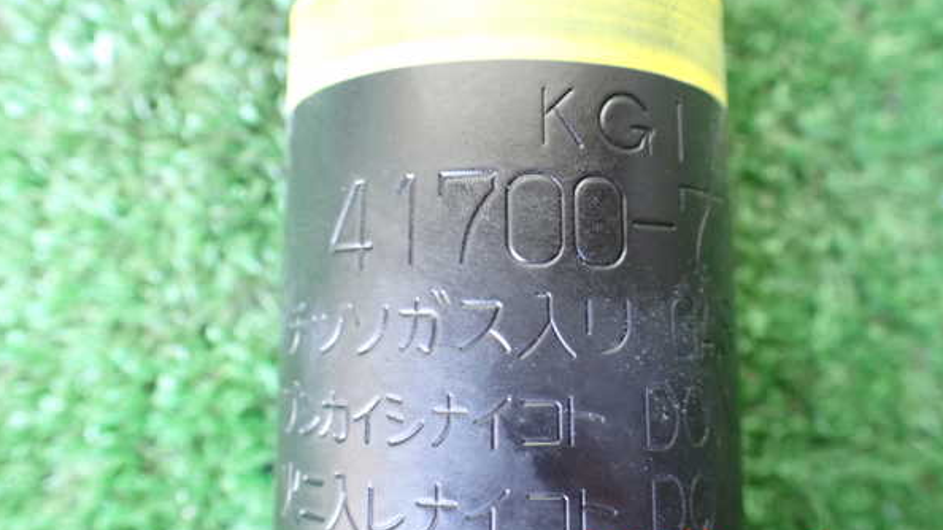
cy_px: 209
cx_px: 468
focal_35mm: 33
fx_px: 825
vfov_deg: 35.5
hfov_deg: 59.5
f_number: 2.3
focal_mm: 5.4
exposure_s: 1/30
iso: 1250
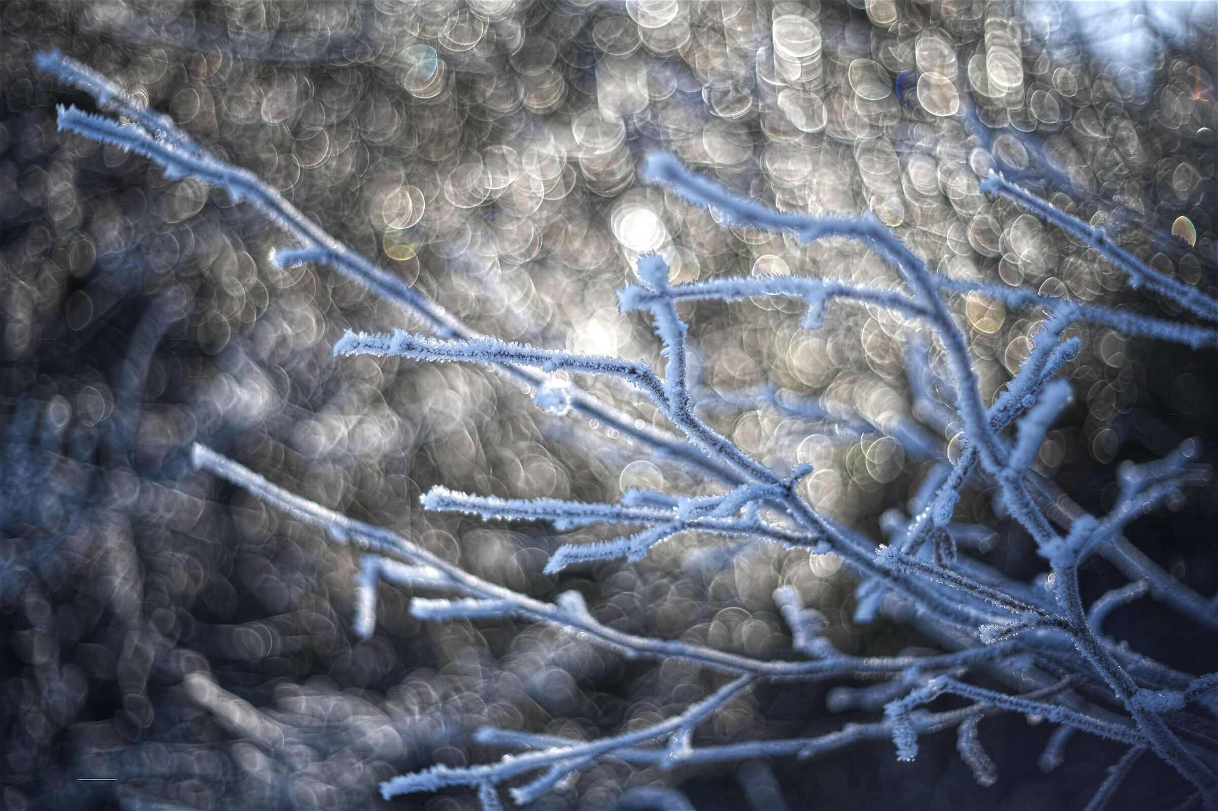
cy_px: 406
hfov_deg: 39.6
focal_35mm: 50
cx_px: 609
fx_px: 1691
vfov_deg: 27.0
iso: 64
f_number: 1.4
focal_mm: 50
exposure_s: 1/640
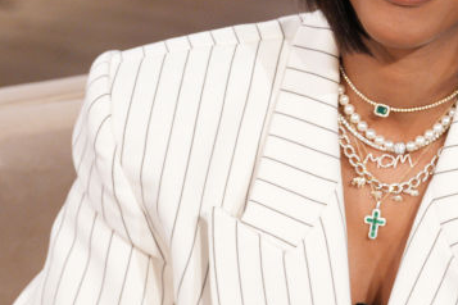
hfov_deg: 8.4
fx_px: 3104
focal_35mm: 244
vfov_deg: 5.6
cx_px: 440
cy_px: 49
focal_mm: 85
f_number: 5.6
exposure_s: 1/160
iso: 4000
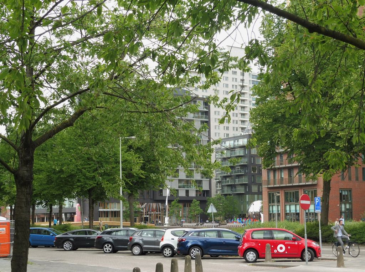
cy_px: 136
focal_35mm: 66
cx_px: 182
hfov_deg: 29.5
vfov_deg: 22.2
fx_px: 694
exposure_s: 1/80
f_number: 4.9
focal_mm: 11.7
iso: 100
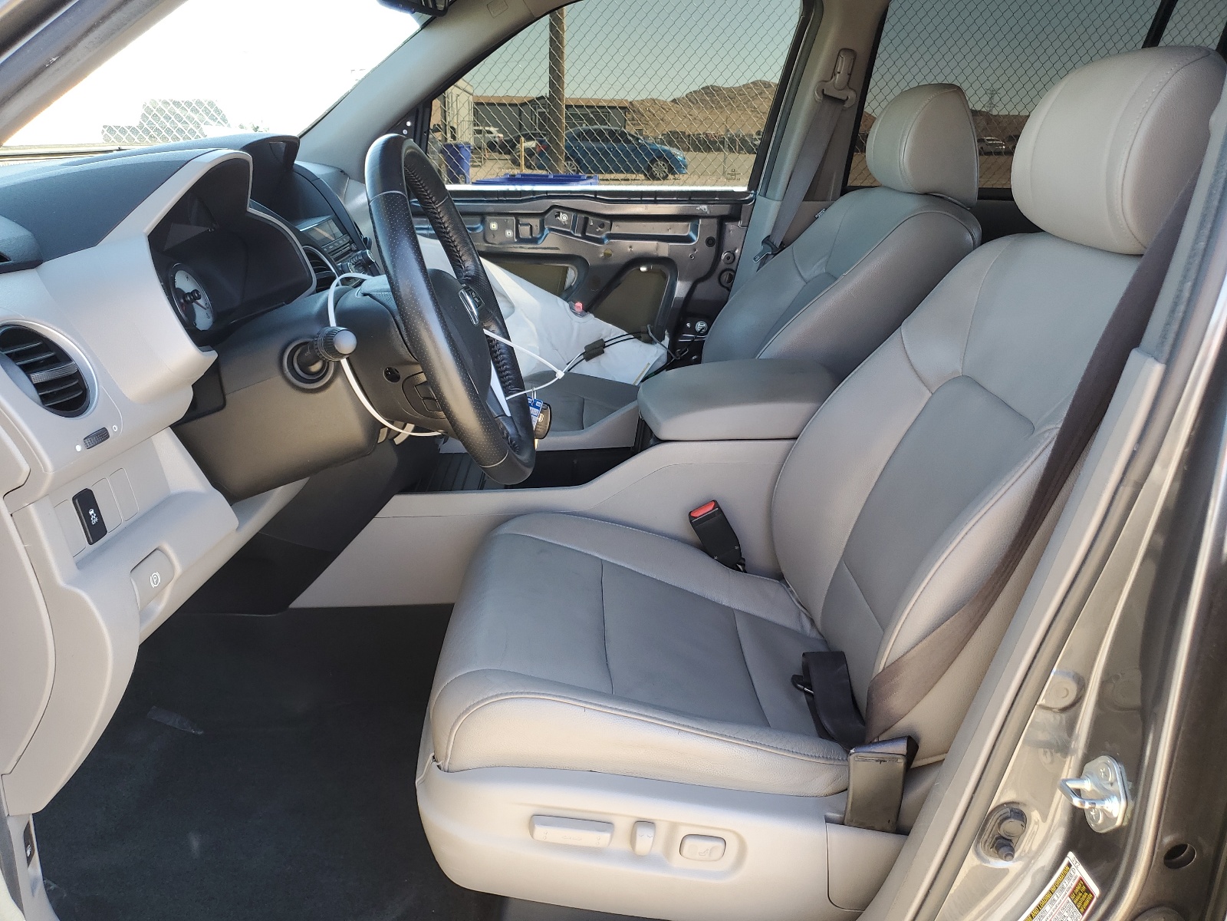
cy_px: 460
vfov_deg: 53.1
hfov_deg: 67.3
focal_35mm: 26
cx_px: 614
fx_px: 922
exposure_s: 1/120
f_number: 1.5
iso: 50
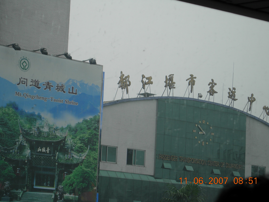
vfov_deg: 11.8
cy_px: 101
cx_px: 134
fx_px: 979
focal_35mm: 126
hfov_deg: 15.6
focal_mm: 26.3
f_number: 5.3
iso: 50
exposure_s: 1/186
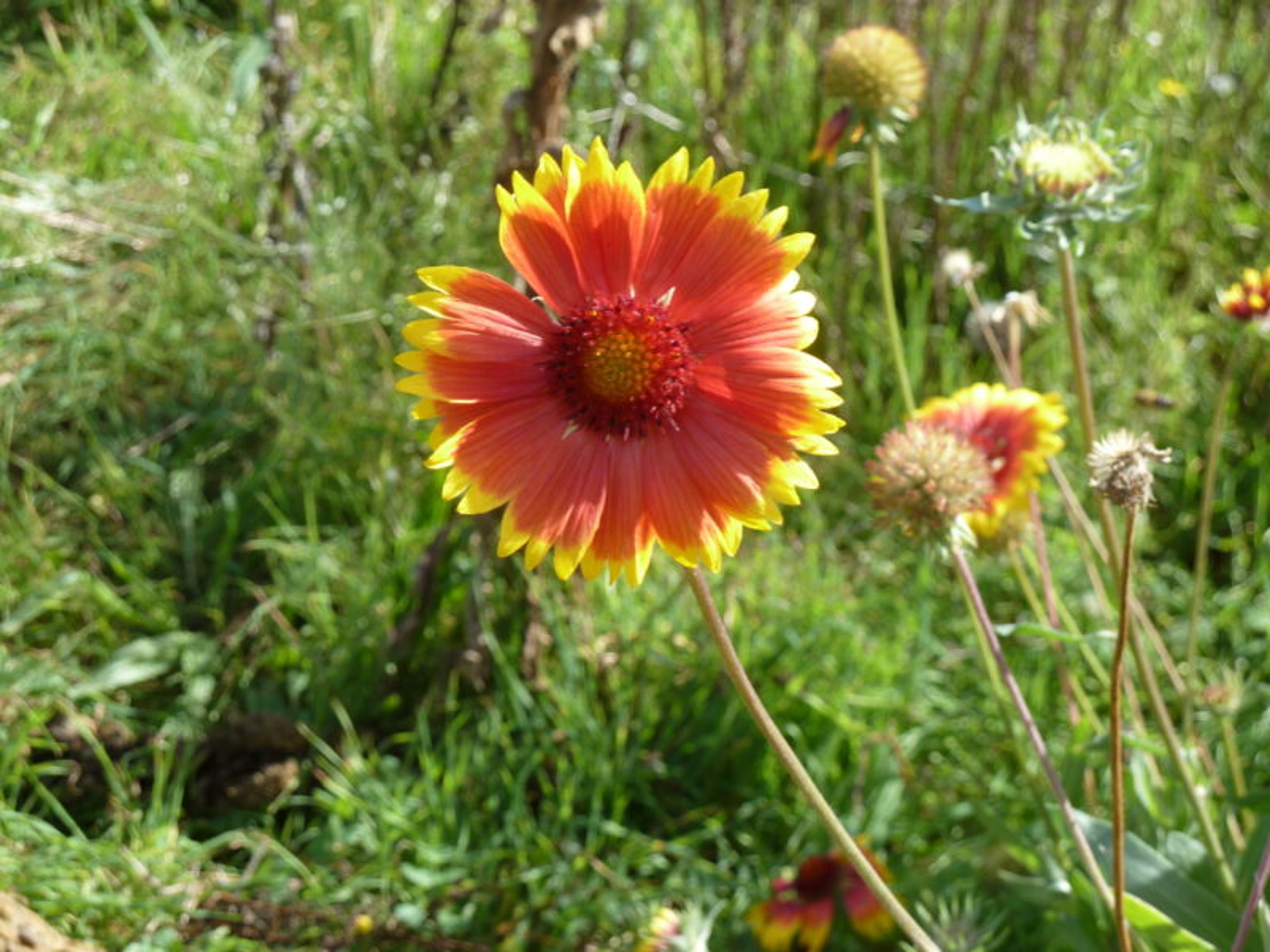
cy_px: 476
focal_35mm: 96
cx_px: 635
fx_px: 3522
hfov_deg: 20.4
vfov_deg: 15.4
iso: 80
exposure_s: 1/160
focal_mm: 15.8
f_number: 4.3
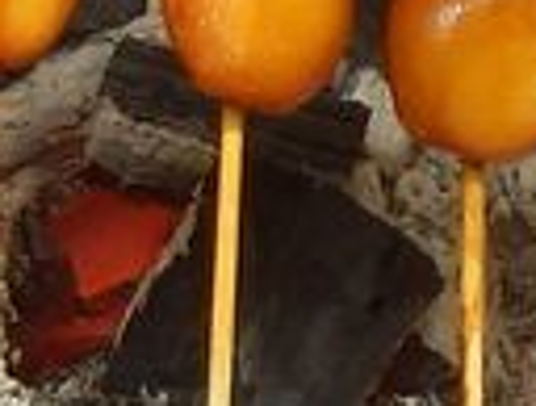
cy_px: 249
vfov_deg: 5.7
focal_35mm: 262
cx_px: 63
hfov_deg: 7.5
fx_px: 4072
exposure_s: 1/125
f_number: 4
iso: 80
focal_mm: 7.4
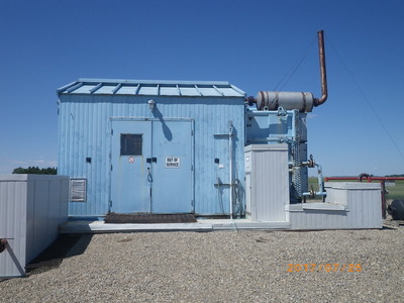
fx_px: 397
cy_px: 152
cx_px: 202
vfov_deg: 41.8
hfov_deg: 54.0
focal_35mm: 34
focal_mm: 6.1
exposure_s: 1/800
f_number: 4.6
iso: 80
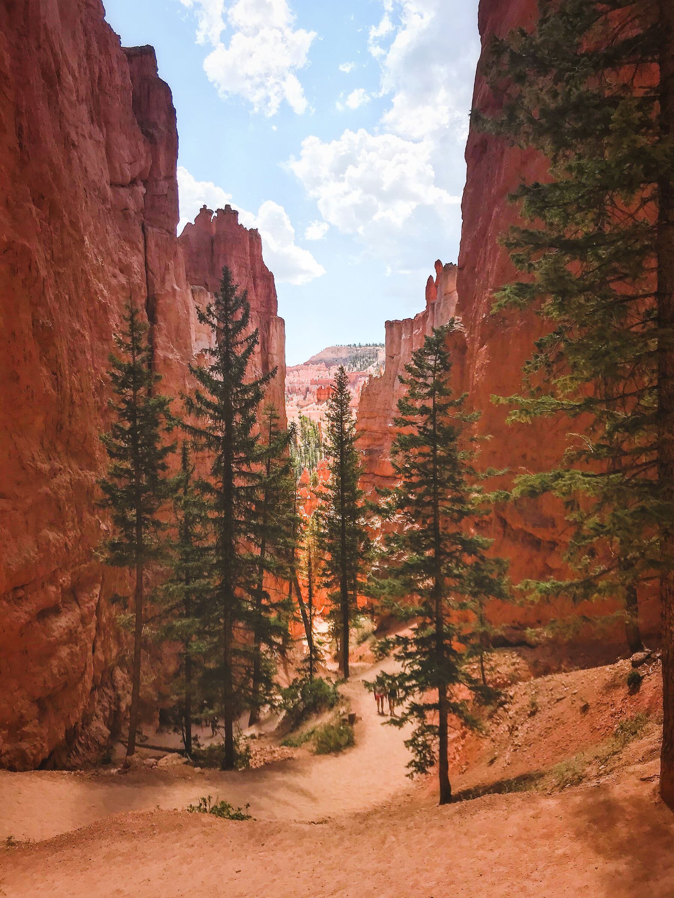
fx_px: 727
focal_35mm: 28
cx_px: 337
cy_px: 449
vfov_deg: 63.4
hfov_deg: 49.7
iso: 20
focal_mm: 3.99
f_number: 1.8
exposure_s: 1/2000
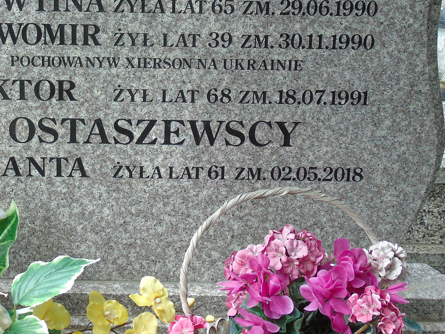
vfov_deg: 19.0
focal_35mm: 77
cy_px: 95
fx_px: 990
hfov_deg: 25.2
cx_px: 136
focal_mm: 8.2
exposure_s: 1/125
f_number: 4.1
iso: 80
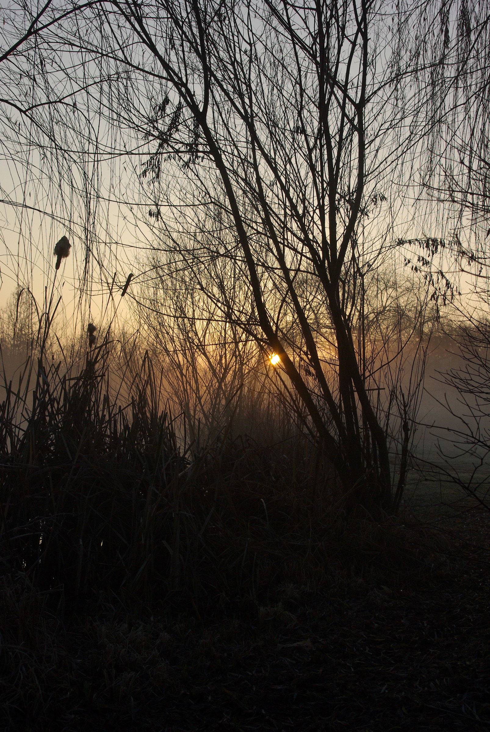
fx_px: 998
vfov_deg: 40.3
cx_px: 245
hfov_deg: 27.6
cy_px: 366
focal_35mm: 49
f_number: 8
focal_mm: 32.5
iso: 400
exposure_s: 1/750
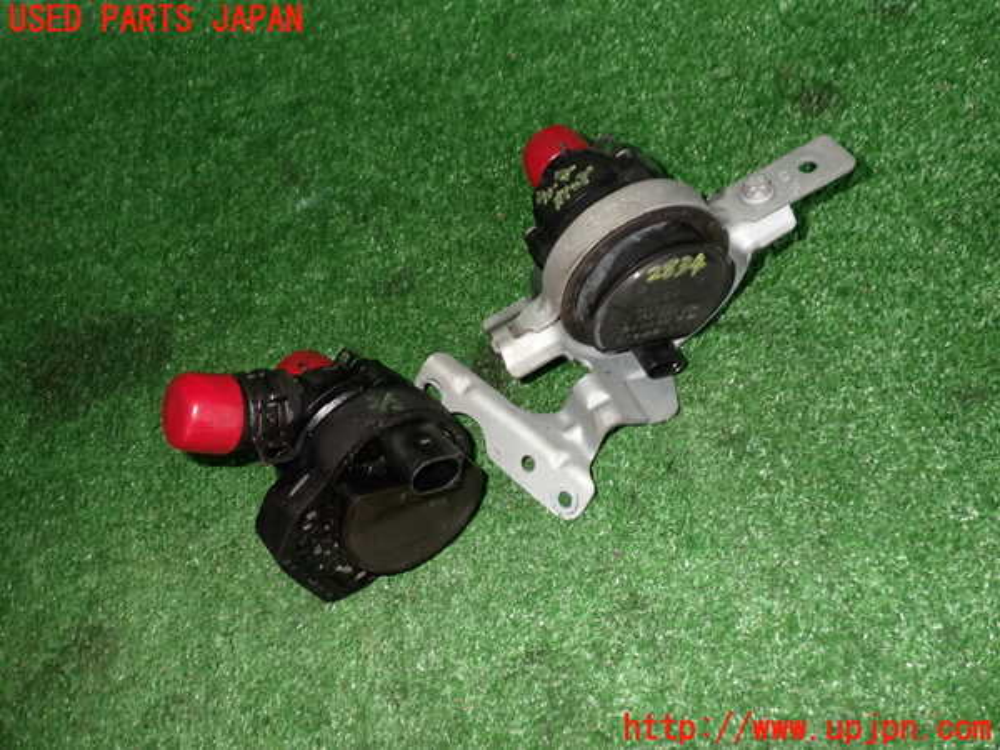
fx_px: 867
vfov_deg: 46.8
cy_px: 375
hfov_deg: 60.0
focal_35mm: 30
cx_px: 500
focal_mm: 5.4
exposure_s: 1/30
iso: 250
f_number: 6.3
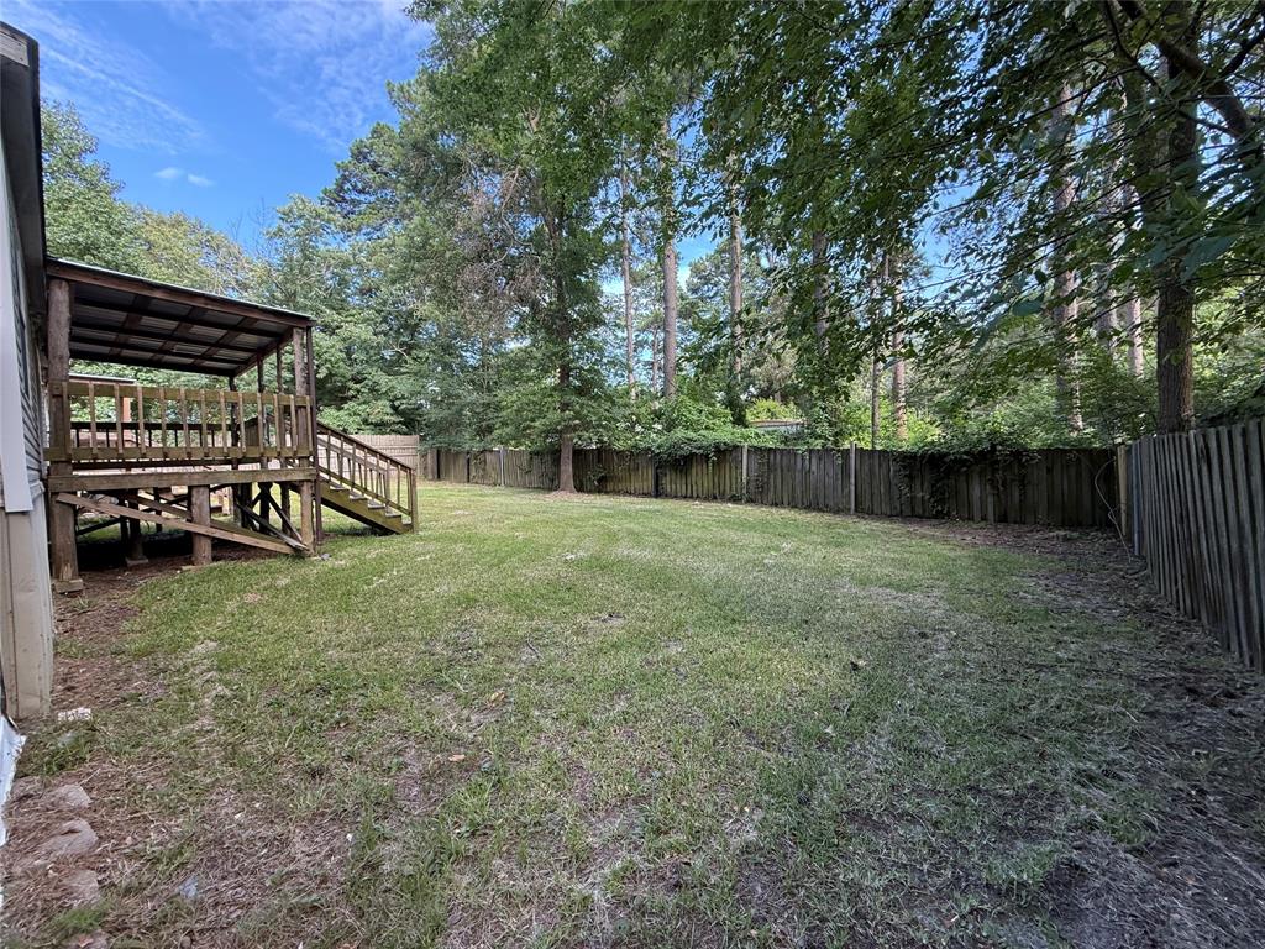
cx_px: 632
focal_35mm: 14
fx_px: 512
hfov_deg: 102.1
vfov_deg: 85.7
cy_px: 474
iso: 80
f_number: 2.2
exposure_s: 1/99
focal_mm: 2.22
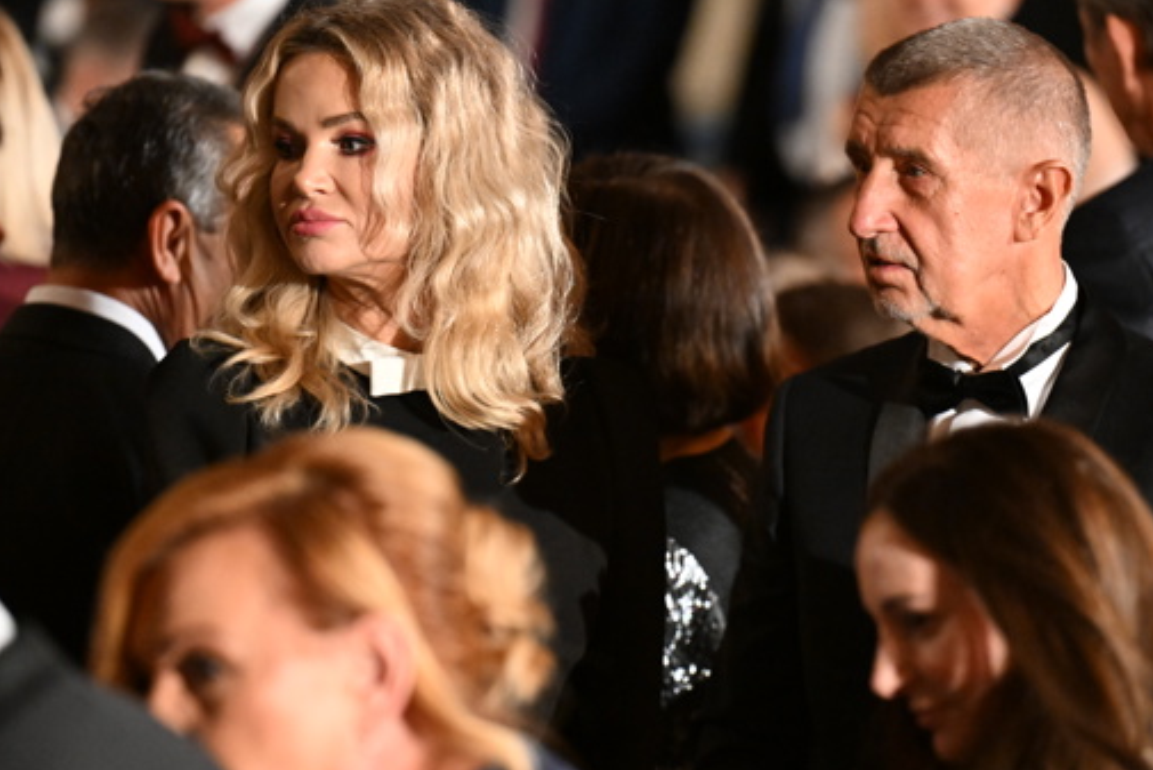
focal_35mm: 273
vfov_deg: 5.0
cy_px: 372
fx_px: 8746
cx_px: 621
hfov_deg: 7.5
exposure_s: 1/200
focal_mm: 200
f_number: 3.5
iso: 8000
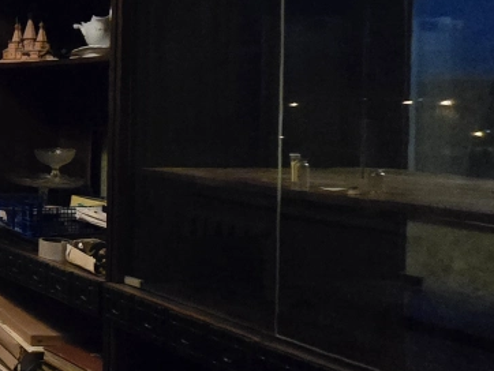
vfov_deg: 31.7
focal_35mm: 45
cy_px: 100
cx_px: -347
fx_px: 643
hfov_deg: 24.3
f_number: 2.2
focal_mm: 2.2
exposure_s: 1/33
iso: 1600
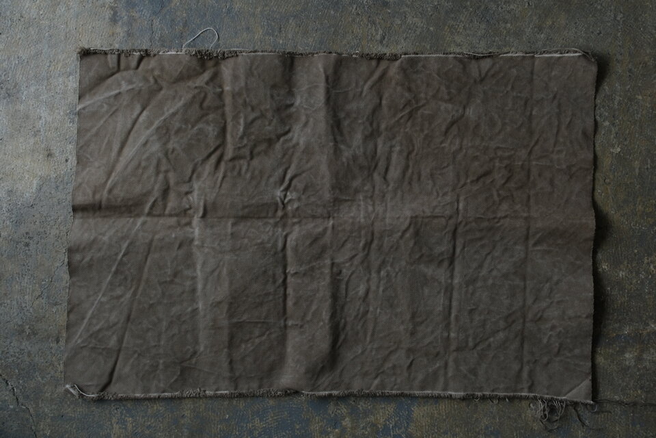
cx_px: 328
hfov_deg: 50.7
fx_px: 692
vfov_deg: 35.1
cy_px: 219
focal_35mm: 38
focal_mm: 25.4
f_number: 8
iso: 800
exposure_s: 1/40
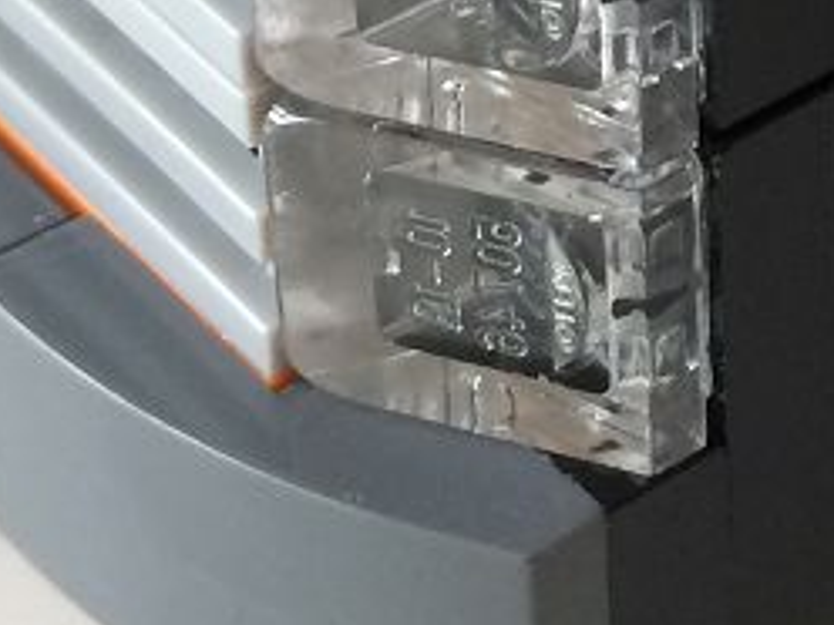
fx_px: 3686
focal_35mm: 153
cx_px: 1261
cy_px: -785
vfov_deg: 8.9
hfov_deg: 12.3
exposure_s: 1/30
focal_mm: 4.15
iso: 80
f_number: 2.2
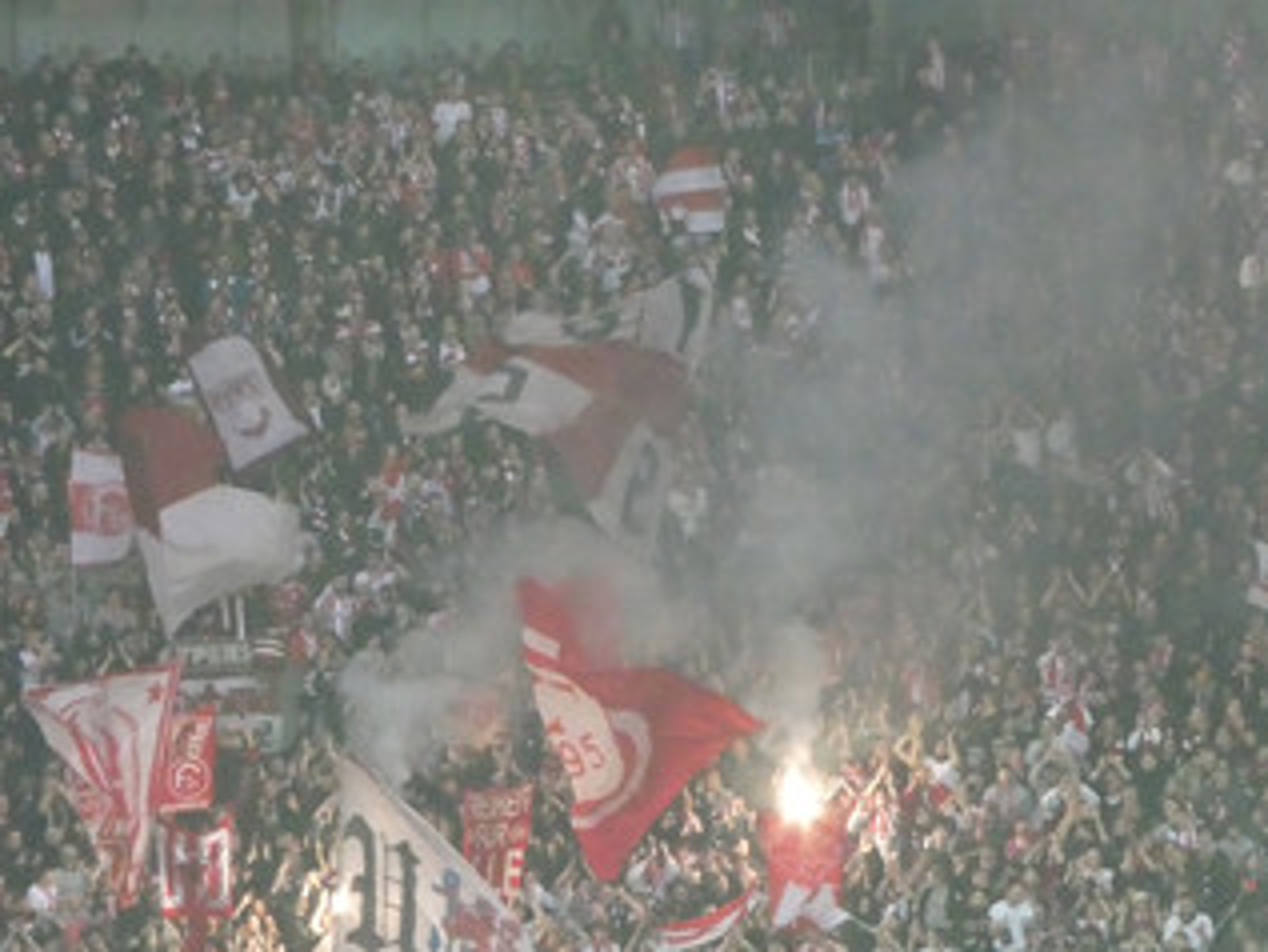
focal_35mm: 305
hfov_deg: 6.5
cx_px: 592
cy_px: 736
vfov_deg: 4.9
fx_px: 11177
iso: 1250
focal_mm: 27.1
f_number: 5.4
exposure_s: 1/80
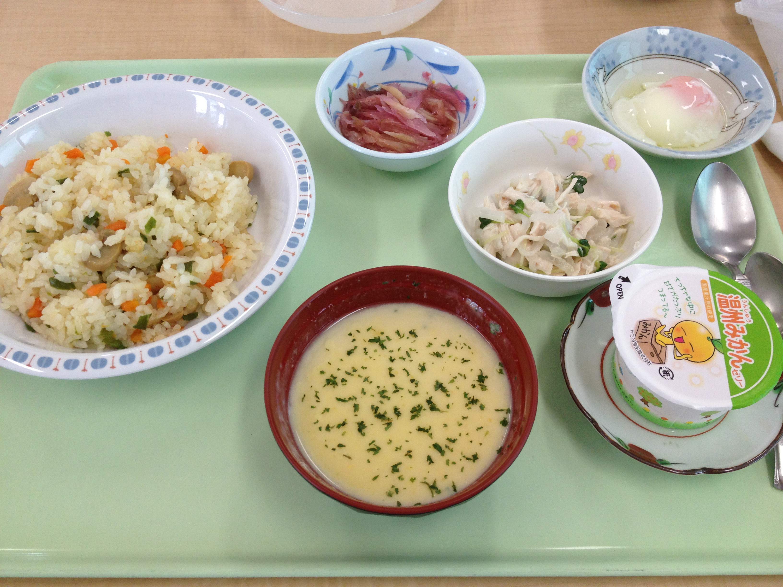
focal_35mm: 35
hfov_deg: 52.6
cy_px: 294
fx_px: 792
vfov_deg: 40.7
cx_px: 392
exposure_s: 1/120
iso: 100
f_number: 2.4
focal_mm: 4.28
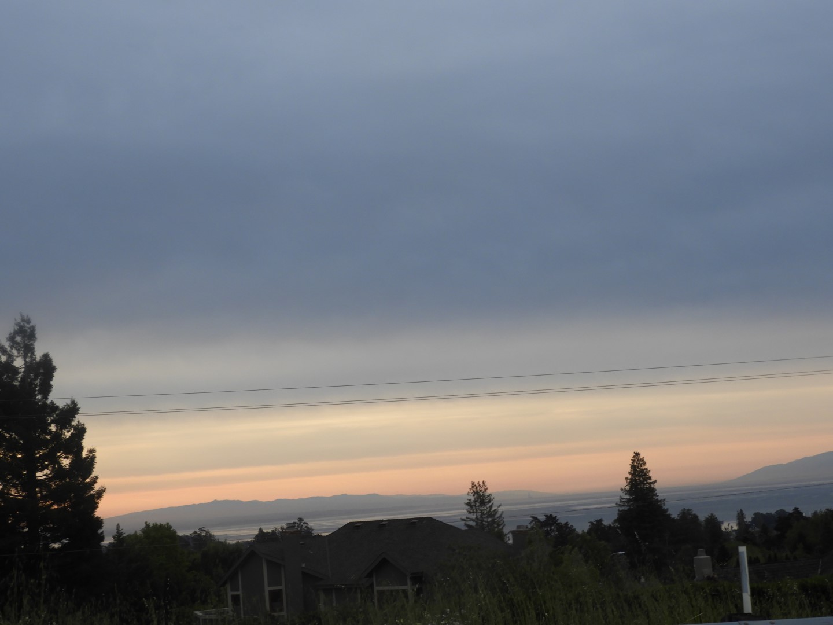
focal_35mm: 60
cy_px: 312
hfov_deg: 32.2
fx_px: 1444
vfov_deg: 24.4
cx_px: 416
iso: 100
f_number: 4.2
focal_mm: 10.7
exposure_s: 1/80
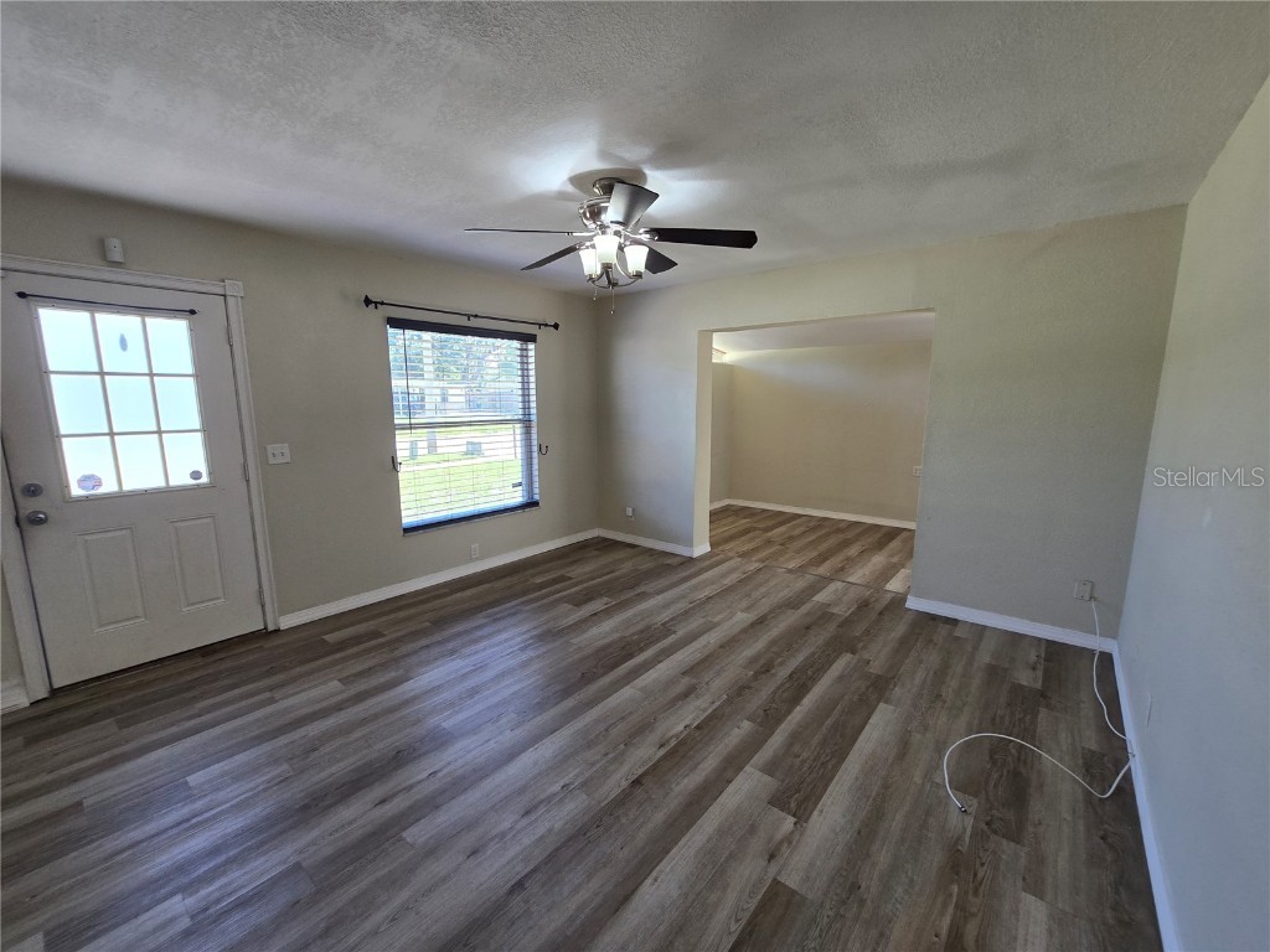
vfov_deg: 89.9
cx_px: 635
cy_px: 476
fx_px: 477
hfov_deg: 106.2
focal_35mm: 13
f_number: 2.2
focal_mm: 2.2
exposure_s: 1/60
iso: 64
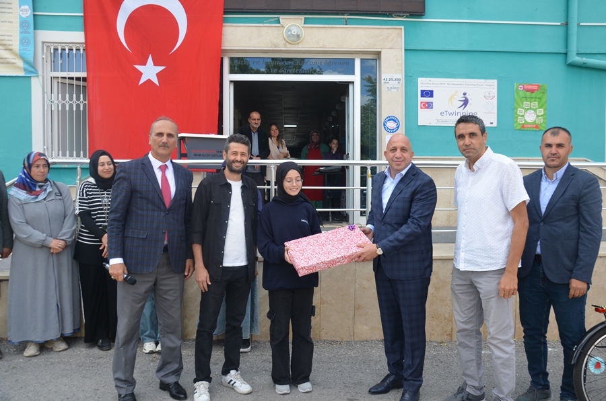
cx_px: 303
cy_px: 200
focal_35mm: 32
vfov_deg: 41.5
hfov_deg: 59.6
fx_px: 529
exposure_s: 1/200
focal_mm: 21
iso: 200
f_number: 7.1
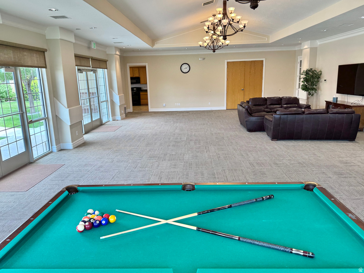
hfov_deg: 71.6
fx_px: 252
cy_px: 136
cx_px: 182
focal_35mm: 24
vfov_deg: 56.8
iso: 80
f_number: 1.78
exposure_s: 1/120
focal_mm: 6.76
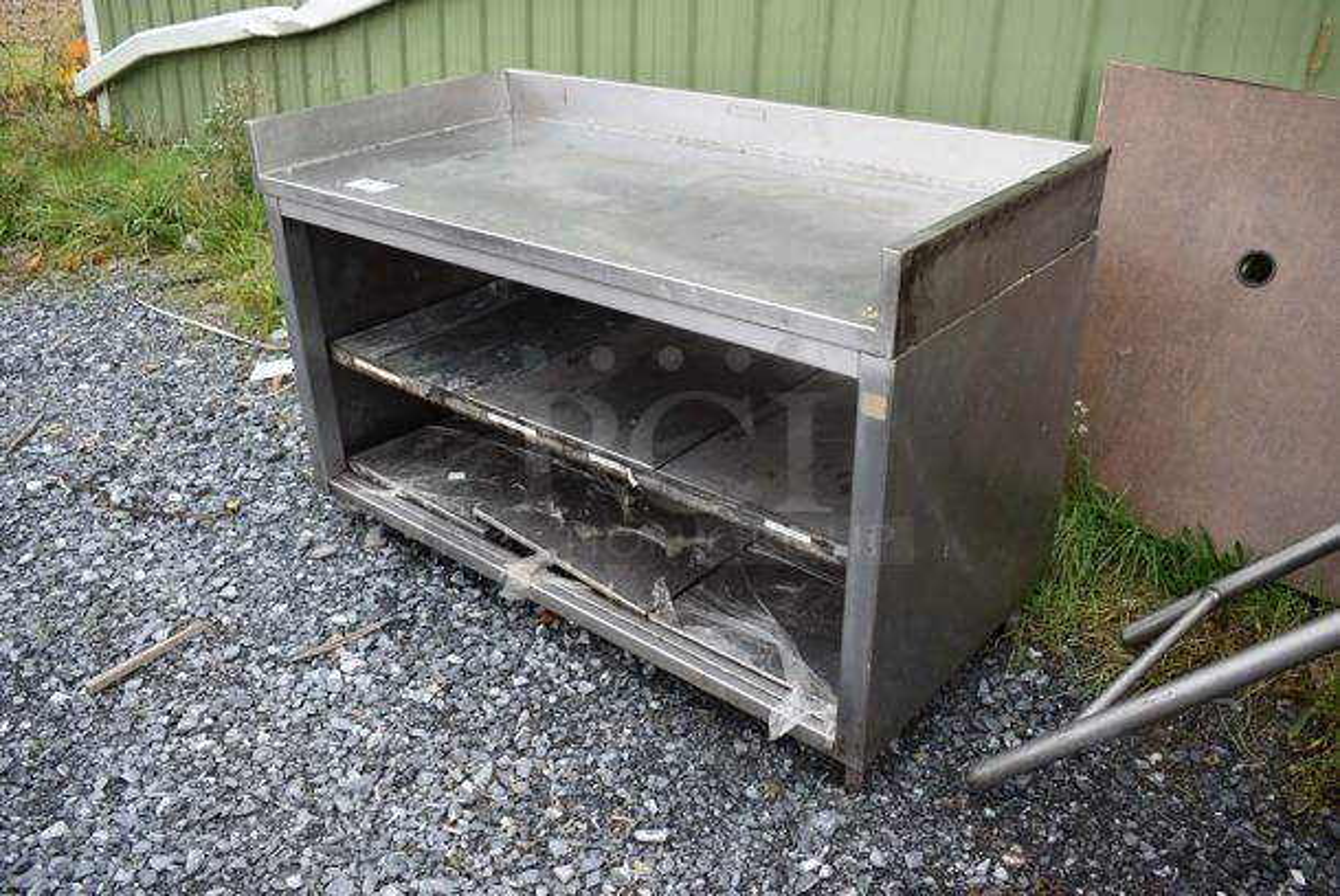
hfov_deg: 61.9
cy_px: 448
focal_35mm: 30
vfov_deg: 43.7
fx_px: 1118
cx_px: 670
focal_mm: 20
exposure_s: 1/125
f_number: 5.6
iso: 200
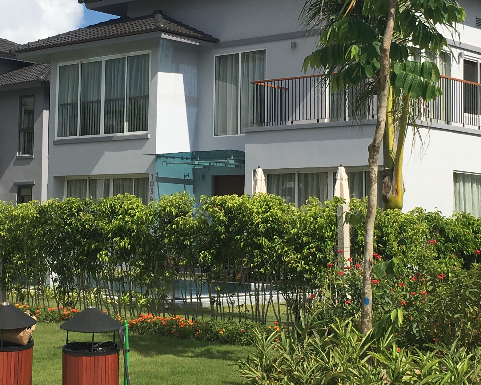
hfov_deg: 26.0
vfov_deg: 20.9
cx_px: 190
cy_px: 143
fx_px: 1039
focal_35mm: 73
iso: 25
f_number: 2.2
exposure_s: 1/2331
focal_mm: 4.15
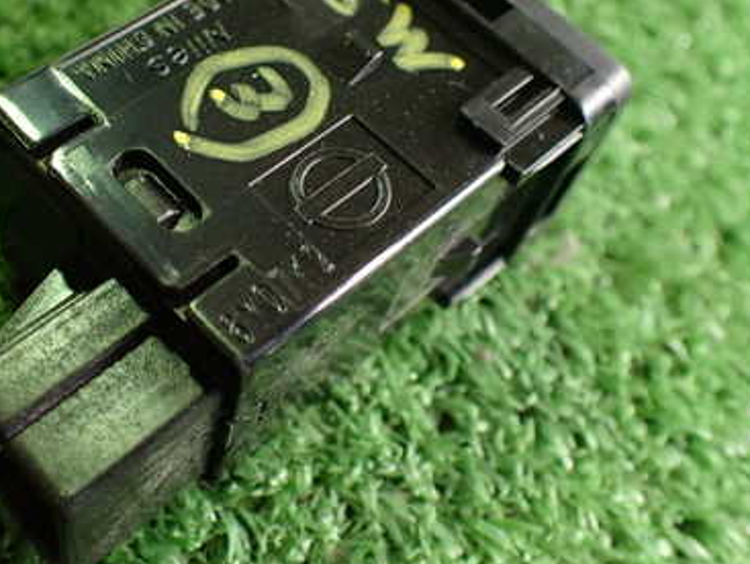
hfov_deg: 38.4
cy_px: 182
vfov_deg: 29.5
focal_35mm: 49
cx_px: 247
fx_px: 1063
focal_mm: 5.4
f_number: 2.3
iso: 800
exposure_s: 1/125
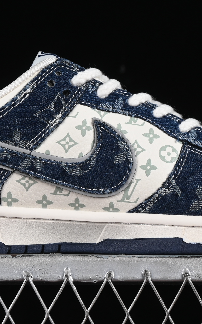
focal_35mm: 172
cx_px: 100
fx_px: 1515
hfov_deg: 7.6
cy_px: 101
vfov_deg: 12.2
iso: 160
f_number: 8
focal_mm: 50
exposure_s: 1/60
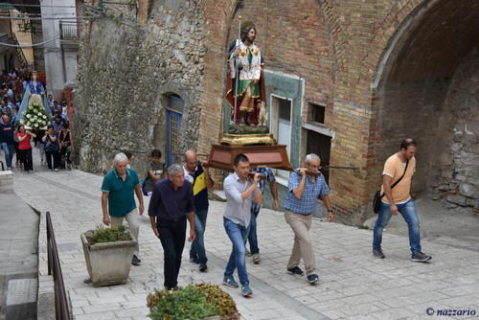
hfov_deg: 37.8
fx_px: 699
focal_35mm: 52
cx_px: 240
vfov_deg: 25.8
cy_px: 160
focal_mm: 35
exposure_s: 1/250
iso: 320
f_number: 4.2
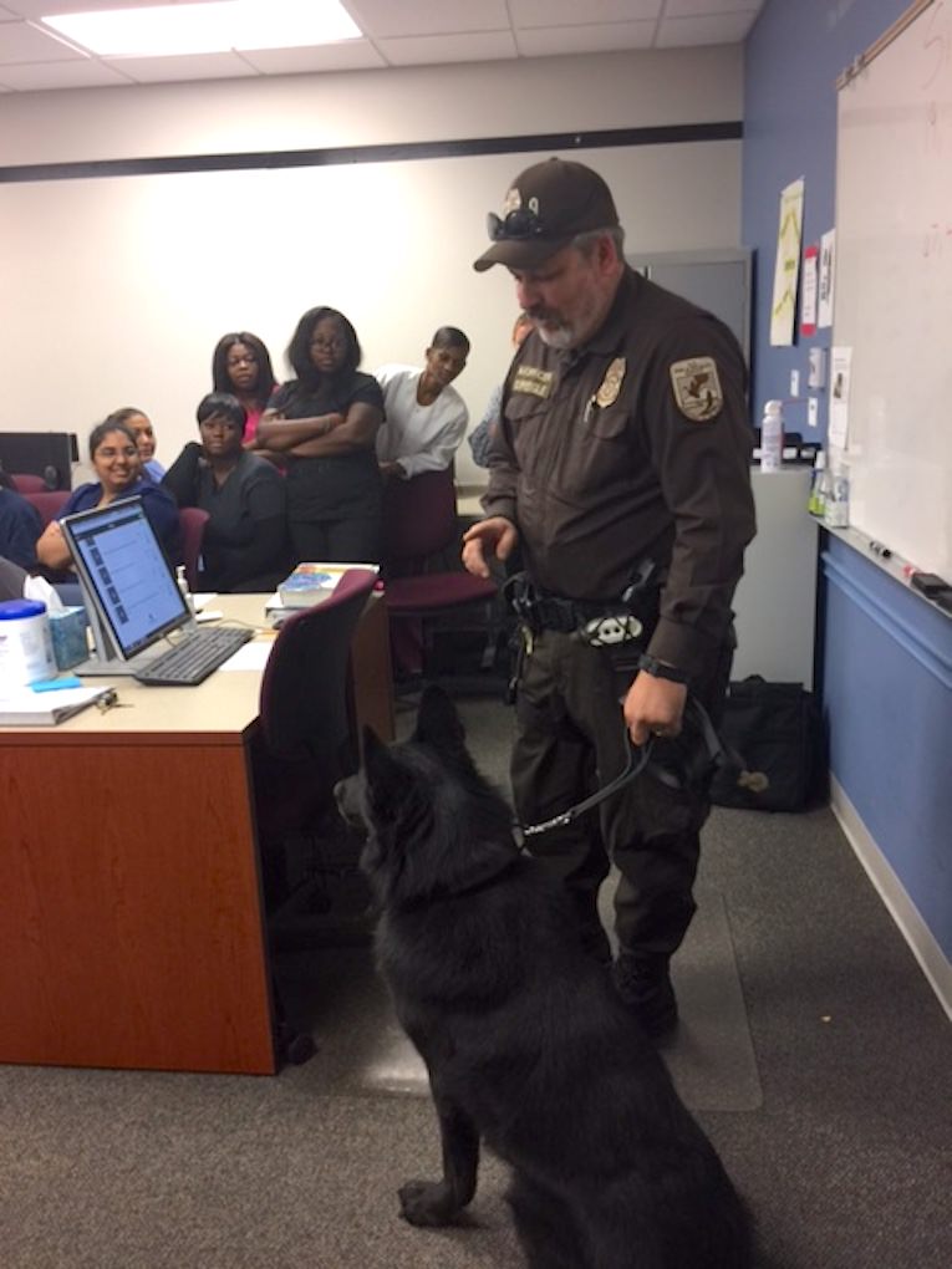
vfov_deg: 61.7
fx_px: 1063
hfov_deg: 48.2
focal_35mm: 29
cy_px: 634
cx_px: 476
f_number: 2.2
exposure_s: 1/15
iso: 50
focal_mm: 4.15
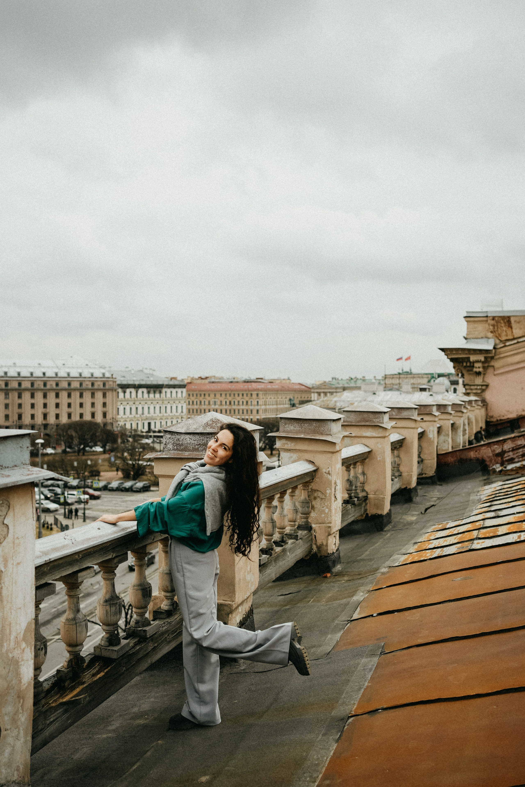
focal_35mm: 35
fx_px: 766
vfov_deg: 54.4
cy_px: 394
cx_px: 262
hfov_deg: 37.9
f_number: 2.8
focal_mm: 35
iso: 125
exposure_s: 1/1000
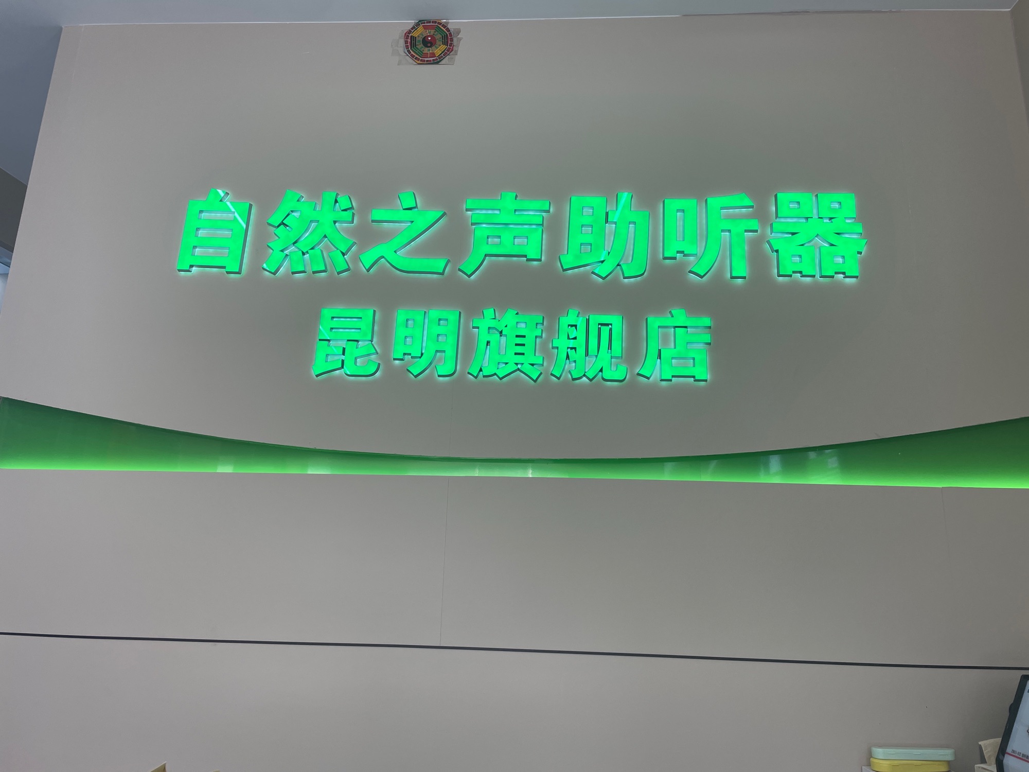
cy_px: 386
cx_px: 514
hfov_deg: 67.3
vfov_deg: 53.1
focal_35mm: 26
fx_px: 773
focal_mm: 4.2
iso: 32
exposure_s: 1/155
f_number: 1.6
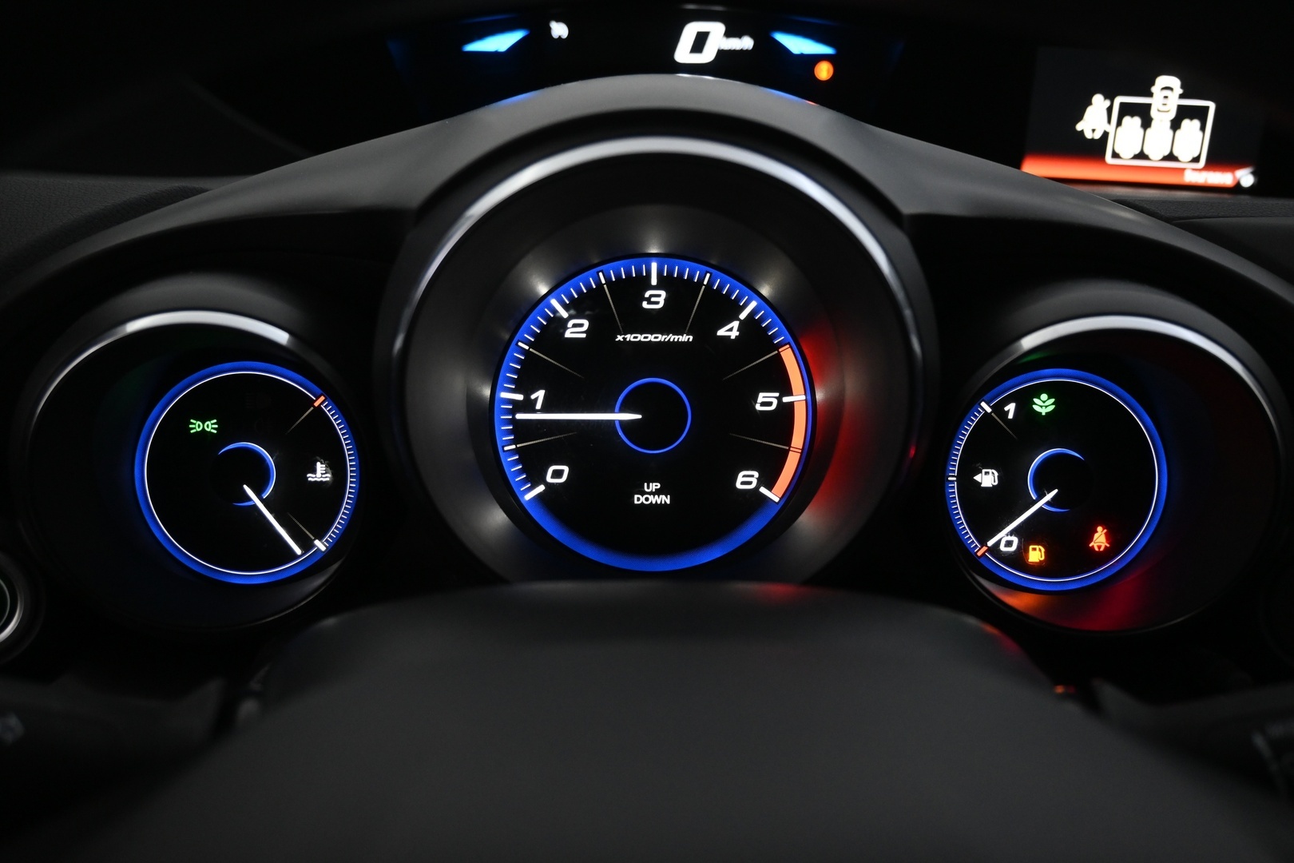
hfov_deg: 56.1
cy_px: 432
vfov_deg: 39.1
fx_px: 1213
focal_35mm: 34
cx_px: 647
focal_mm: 22.5
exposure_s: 1/40
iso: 1800
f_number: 4
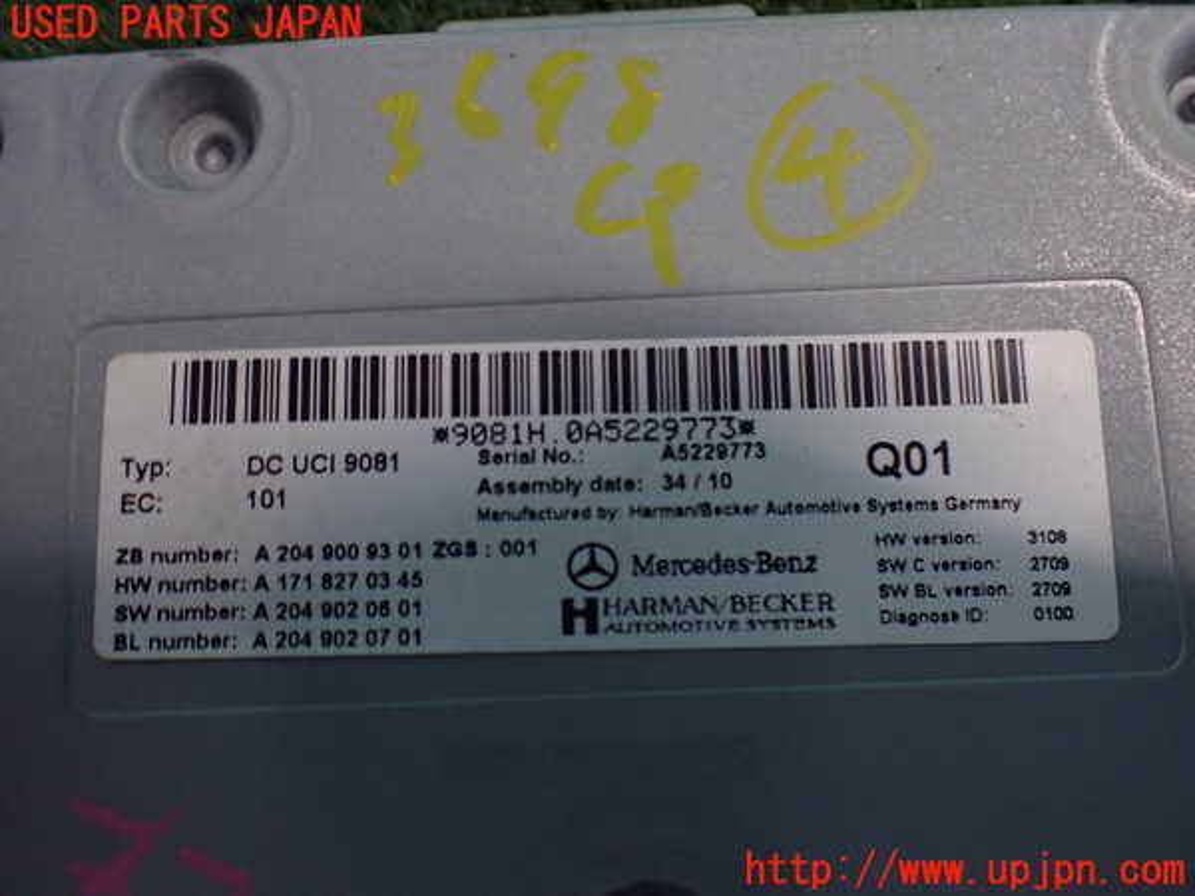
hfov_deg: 60.0
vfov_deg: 46.8
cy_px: 448
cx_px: 598
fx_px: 1036
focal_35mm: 30
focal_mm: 5.4
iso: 640
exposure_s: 1/125
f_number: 2.3
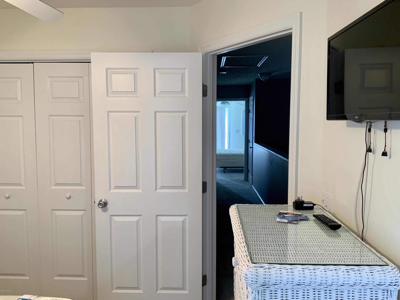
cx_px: 200
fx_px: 335
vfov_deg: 48.2
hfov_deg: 61.7
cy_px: 150
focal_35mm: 29
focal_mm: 3
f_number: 1.8
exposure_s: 1/60
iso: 80
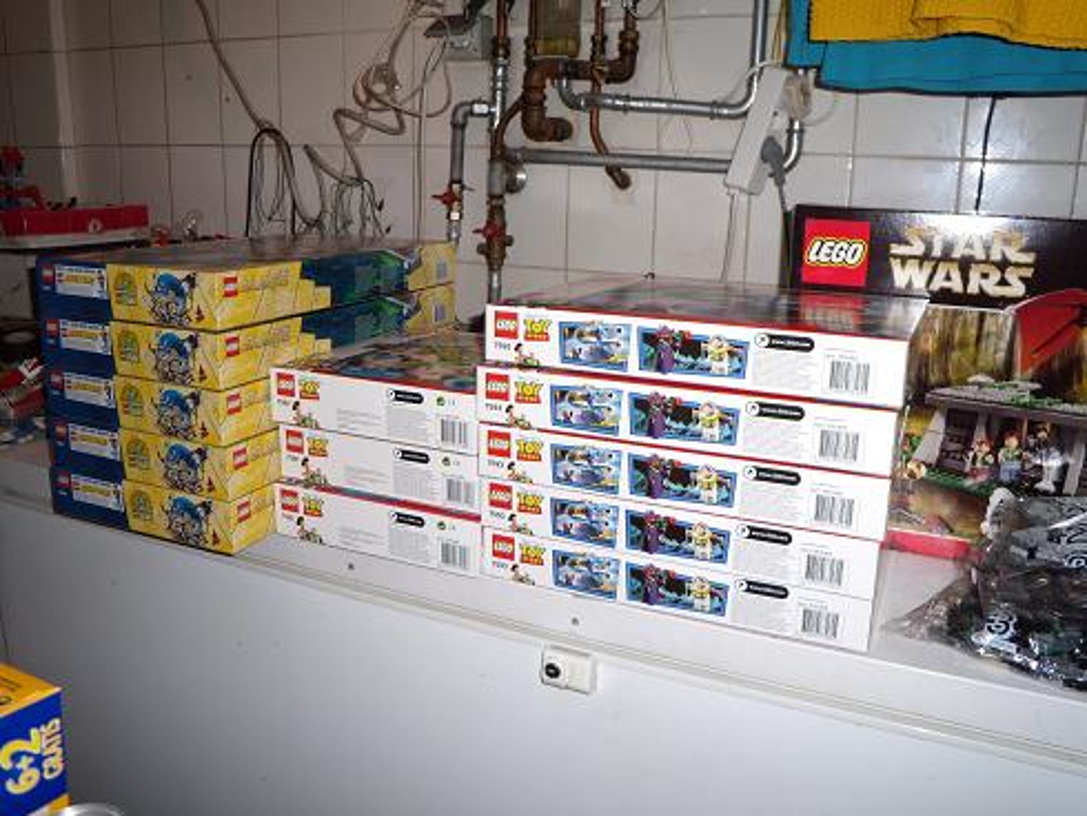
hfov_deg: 63.4
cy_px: 408
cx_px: 544
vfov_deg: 49.8
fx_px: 880
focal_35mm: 28
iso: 100
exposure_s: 1/30
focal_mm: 6
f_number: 2.8
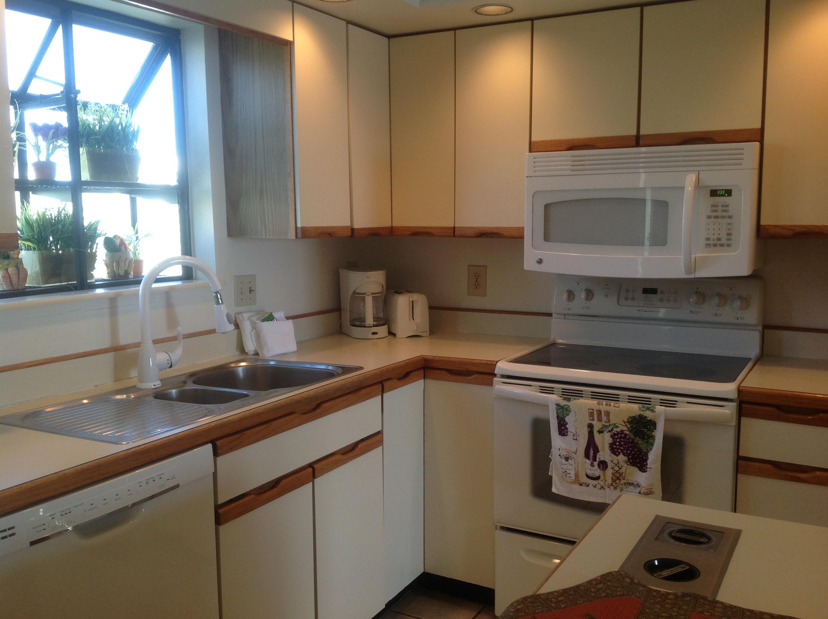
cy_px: 310
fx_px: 836
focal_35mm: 35
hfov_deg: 52.7
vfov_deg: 40.6
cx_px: 414
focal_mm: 4.28
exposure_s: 1/60
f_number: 2.4
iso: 64
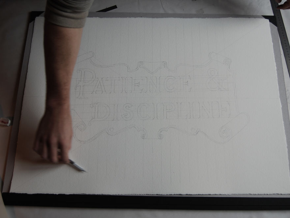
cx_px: 145
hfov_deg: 55.4
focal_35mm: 33
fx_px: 276
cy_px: 109
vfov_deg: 42.9
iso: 50
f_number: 2.4
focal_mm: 4.12
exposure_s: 1/40
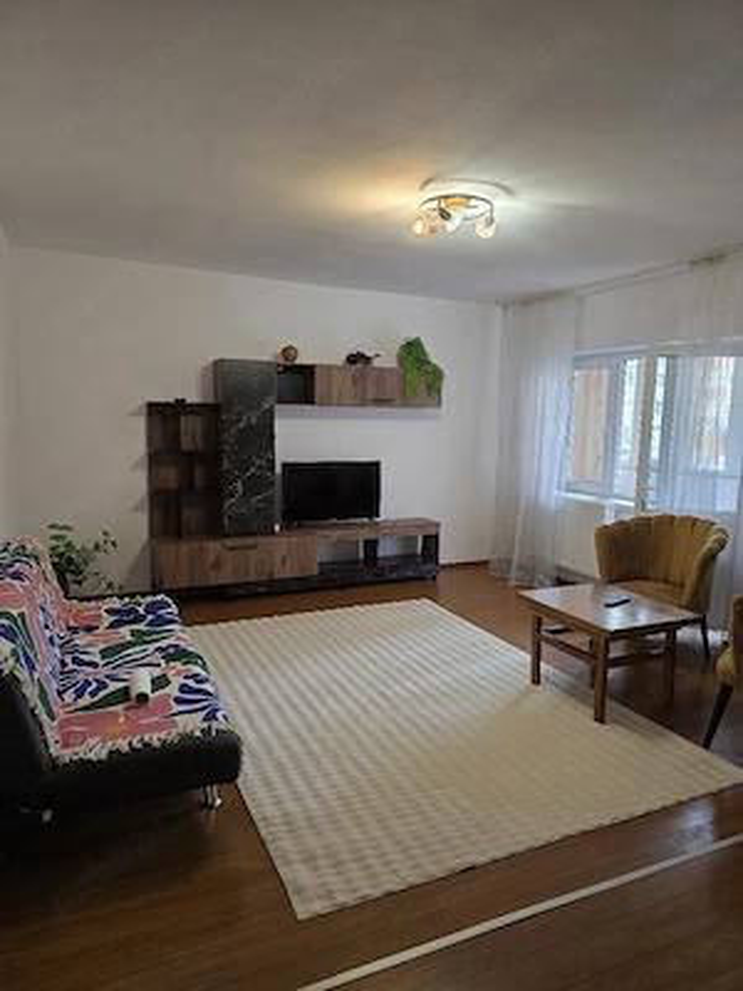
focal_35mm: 23
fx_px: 658
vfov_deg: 73.9
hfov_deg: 58.9
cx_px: 372
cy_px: 496
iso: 400
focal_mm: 6.3
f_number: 1.7
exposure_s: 1/101
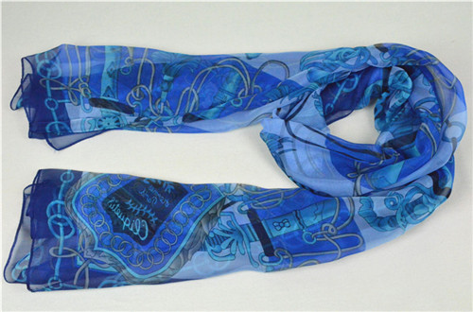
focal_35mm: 45
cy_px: 156
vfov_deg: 29.7
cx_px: 236
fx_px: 589
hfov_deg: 43.7
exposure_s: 1/400
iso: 6400
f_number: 11
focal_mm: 30
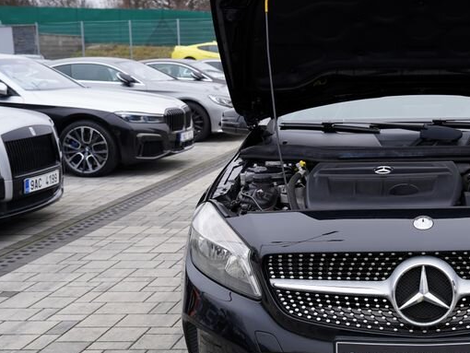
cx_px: 424
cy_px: 185
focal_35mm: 52
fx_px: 706
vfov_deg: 28.1
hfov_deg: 34.7
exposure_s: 1/80
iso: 100
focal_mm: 27
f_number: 4.5
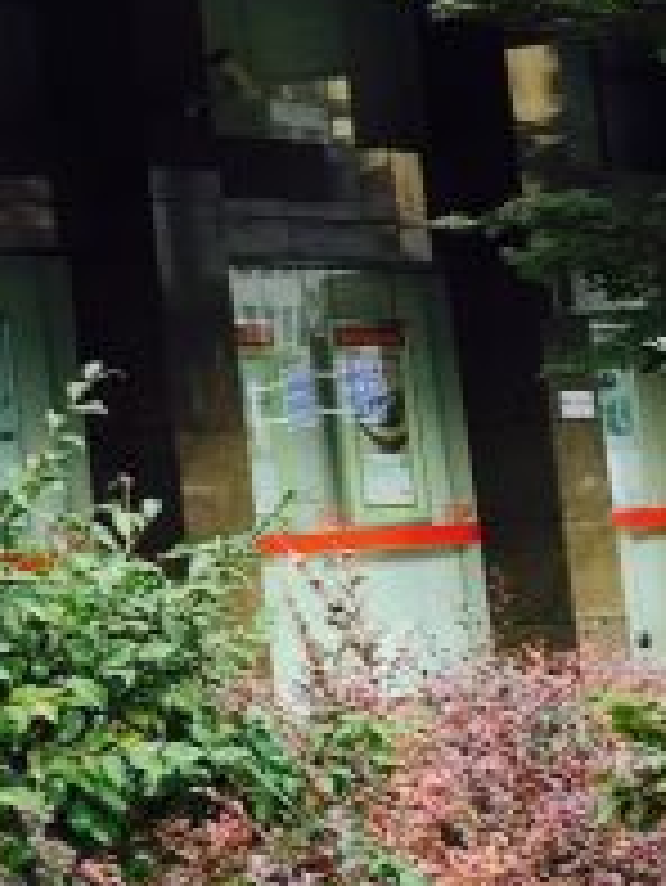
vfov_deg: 17.8
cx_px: -292
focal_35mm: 103
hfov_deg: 13.6
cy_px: -283
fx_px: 2639
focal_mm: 4.15
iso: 25
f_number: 2.2
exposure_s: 1/120
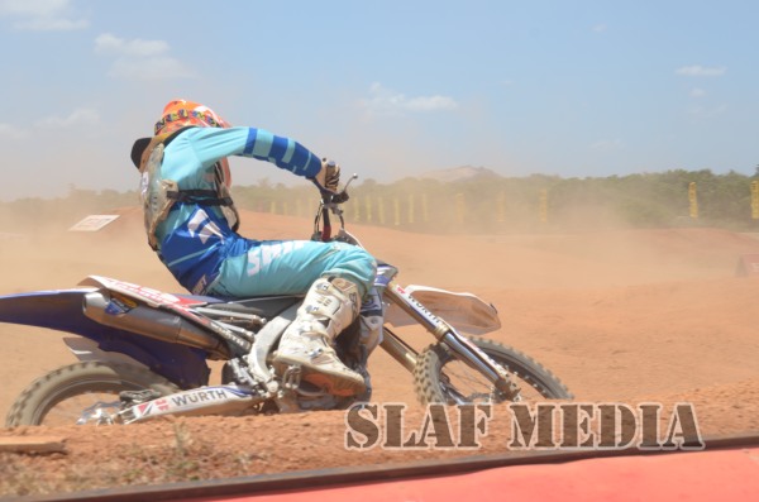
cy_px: 251
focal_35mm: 72
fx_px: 1514
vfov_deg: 18.8
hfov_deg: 28.1
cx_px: 380
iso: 200
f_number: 8
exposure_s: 1/500
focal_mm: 48
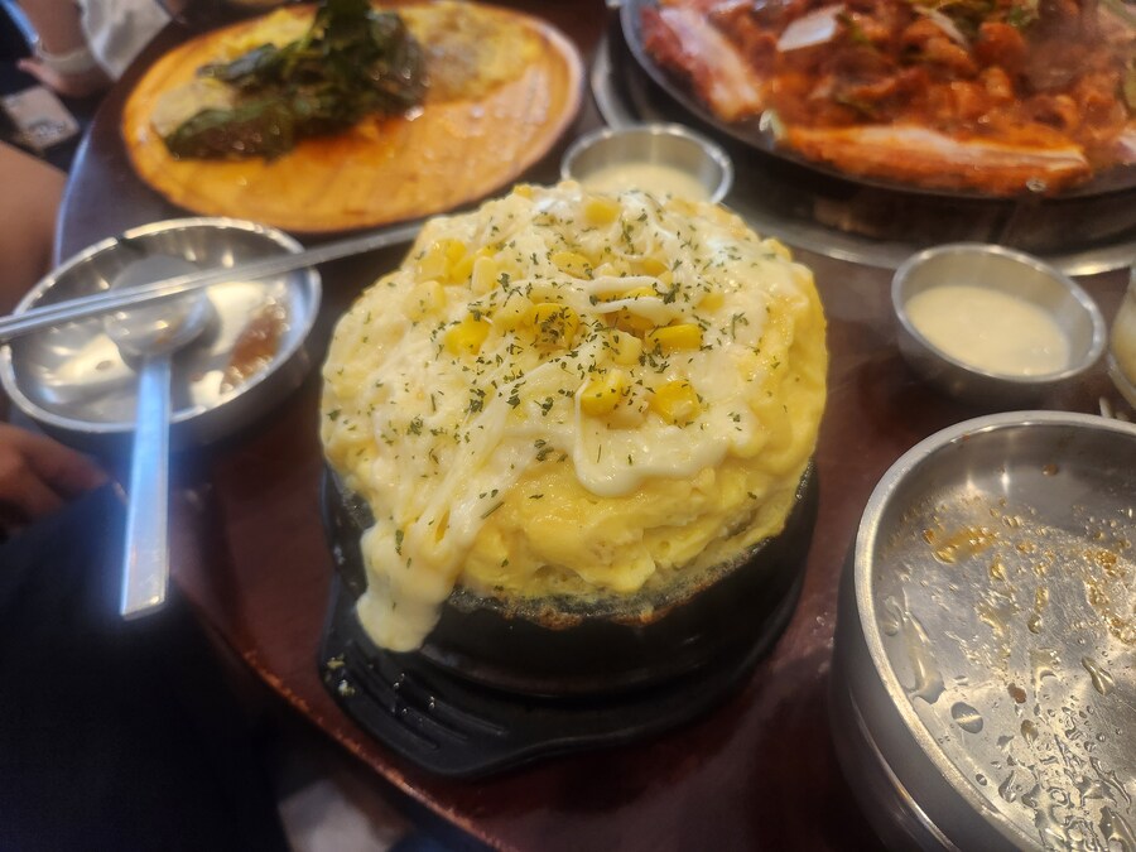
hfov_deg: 73.9
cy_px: 426
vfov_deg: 58.9
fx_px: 755
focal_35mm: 23
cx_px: 568
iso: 320
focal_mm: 5.4
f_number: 1.8
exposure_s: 1/120
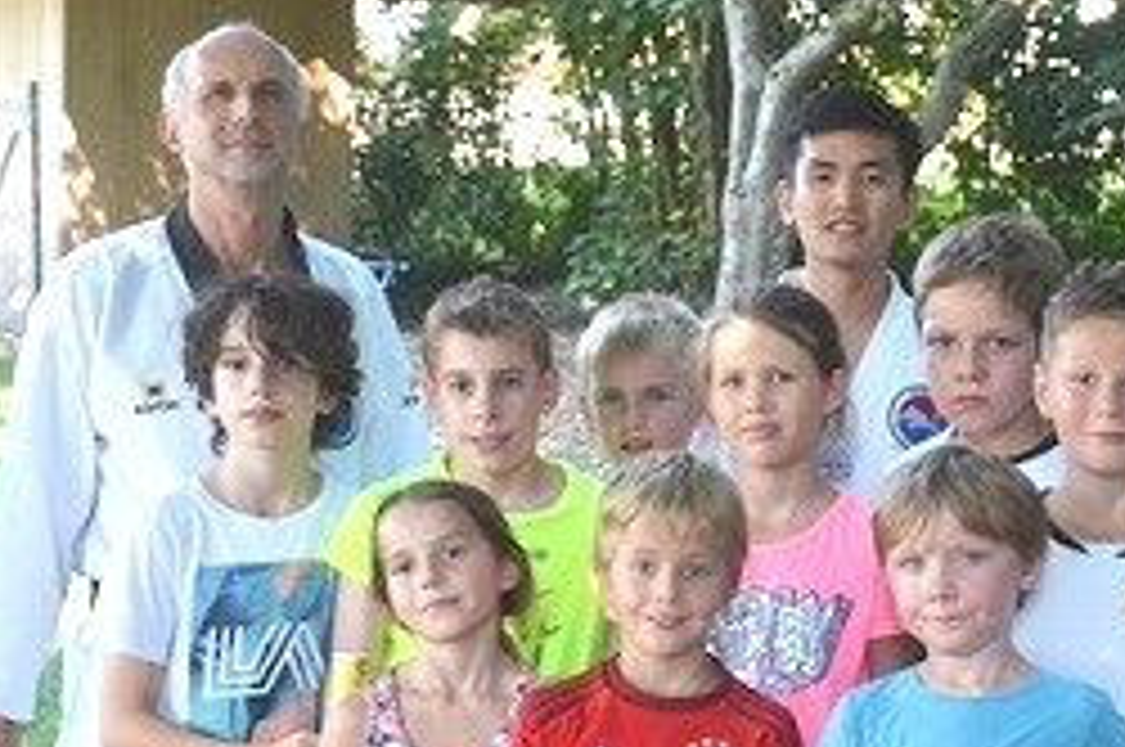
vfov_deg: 13.4
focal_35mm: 102
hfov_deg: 19.9
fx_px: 3183
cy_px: 376
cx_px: 796
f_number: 4.2
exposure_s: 1/60
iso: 400
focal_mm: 34
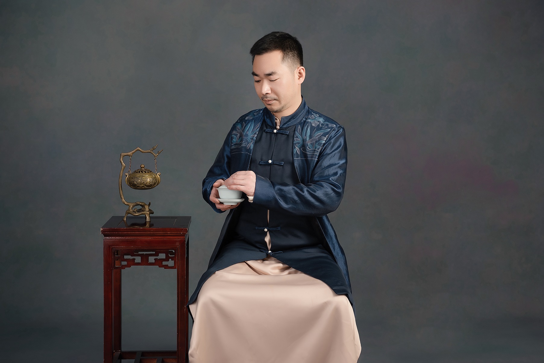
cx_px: 272
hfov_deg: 34.5
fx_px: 877
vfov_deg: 23.4
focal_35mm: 58
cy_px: 182
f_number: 4.5
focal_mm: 58
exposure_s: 1/125
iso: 125
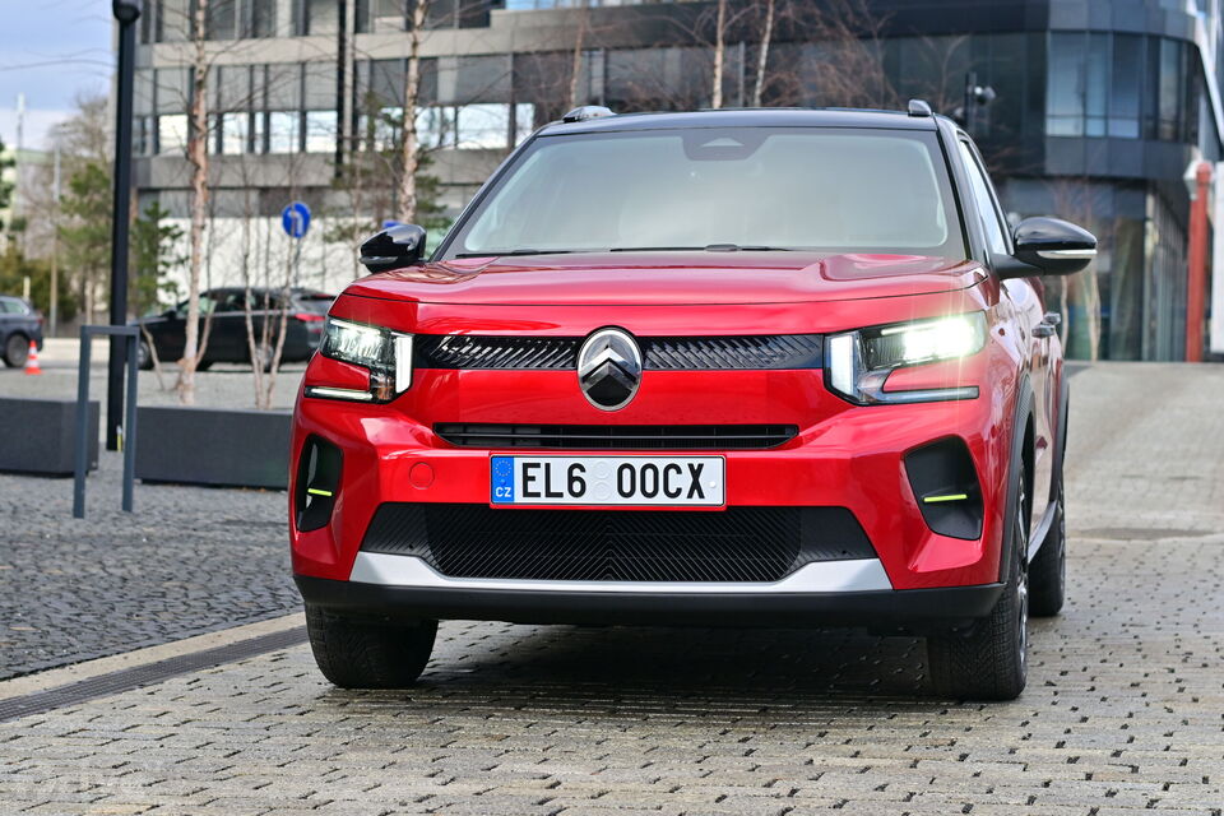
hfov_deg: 27.0
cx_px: 612
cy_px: 408
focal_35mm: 75
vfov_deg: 18.2
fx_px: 2550
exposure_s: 1/800
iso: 250
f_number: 4
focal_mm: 50
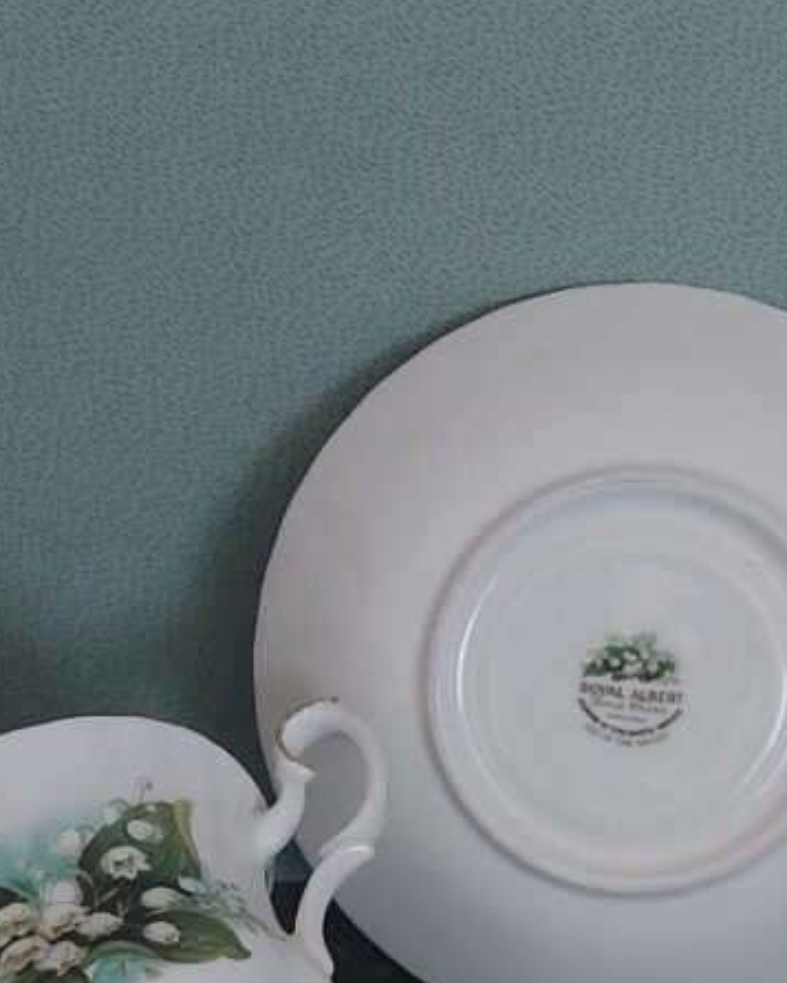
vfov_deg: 41.5
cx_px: 401
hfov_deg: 35.7
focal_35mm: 42
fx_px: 1222
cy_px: 818
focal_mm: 5.23
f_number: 1.8
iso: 320
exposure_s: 1/50
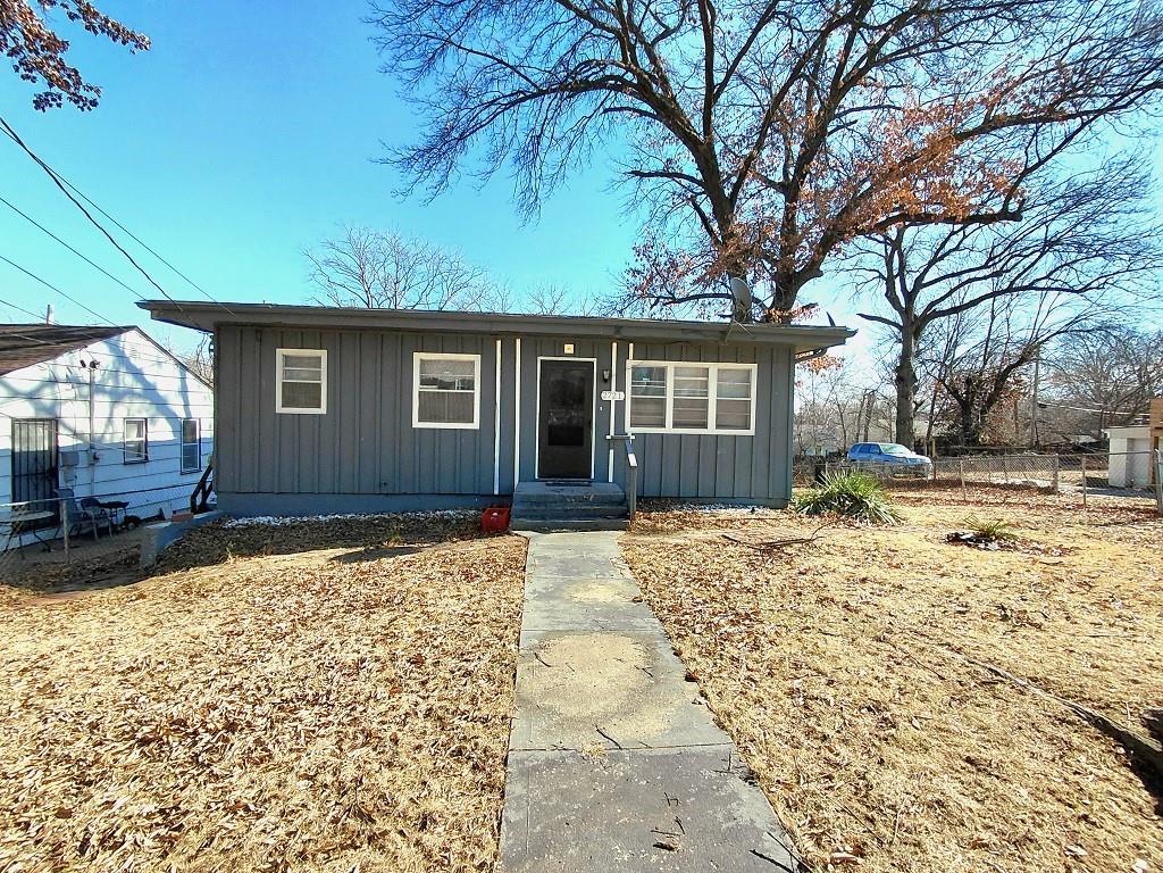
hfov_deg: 94.5
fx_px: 538
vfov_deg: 78.1
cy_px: 436
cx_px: 582
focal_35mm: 16
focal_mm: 1.64
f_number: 2.2
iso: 40
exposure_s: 1/1111
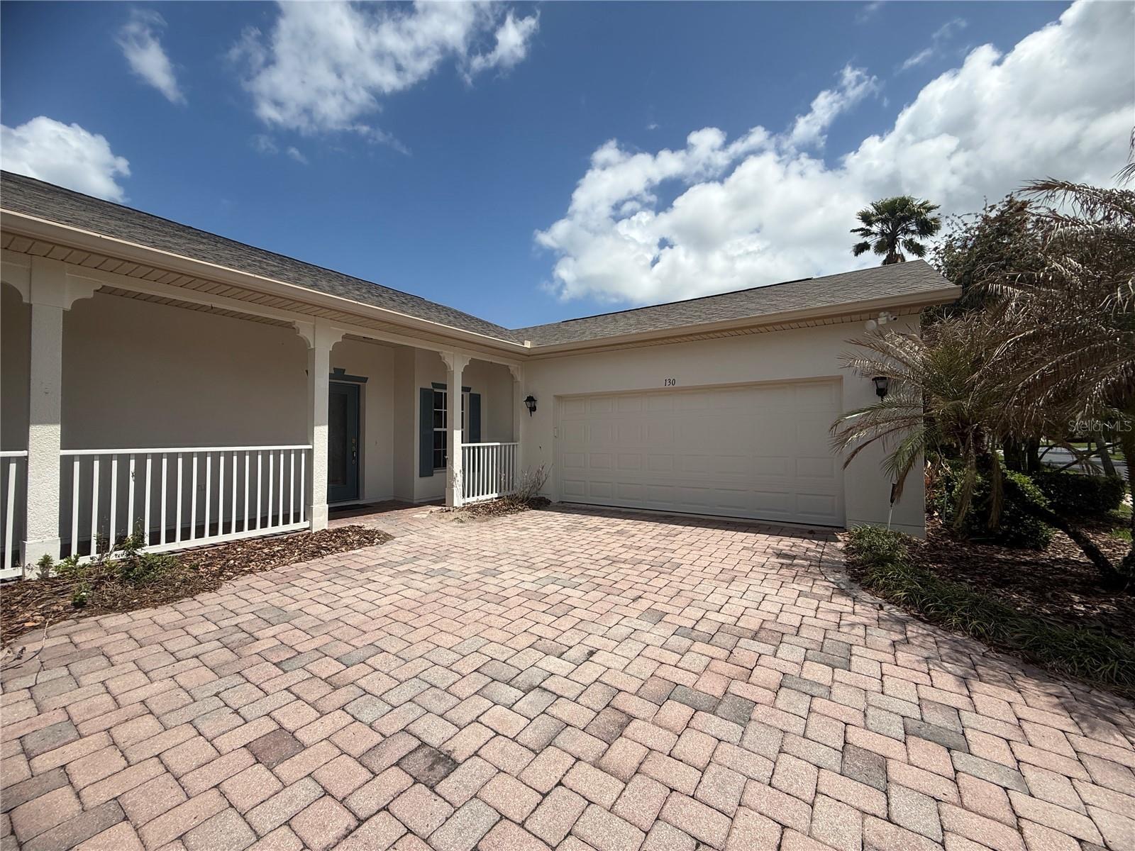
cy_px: 426
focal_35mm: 14
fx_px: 459
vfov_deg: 85.7
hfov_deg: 102.1
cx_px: 568
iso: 50
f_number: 2.2
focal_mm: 2.22
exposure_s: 1/2976
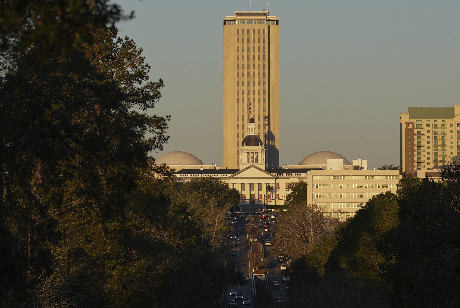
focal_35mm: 228
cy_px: 154
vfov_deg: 6.0
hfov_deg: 9.0
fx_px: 2916
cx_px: 230
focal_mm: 152
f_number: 4
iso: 320
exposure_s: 1/1600
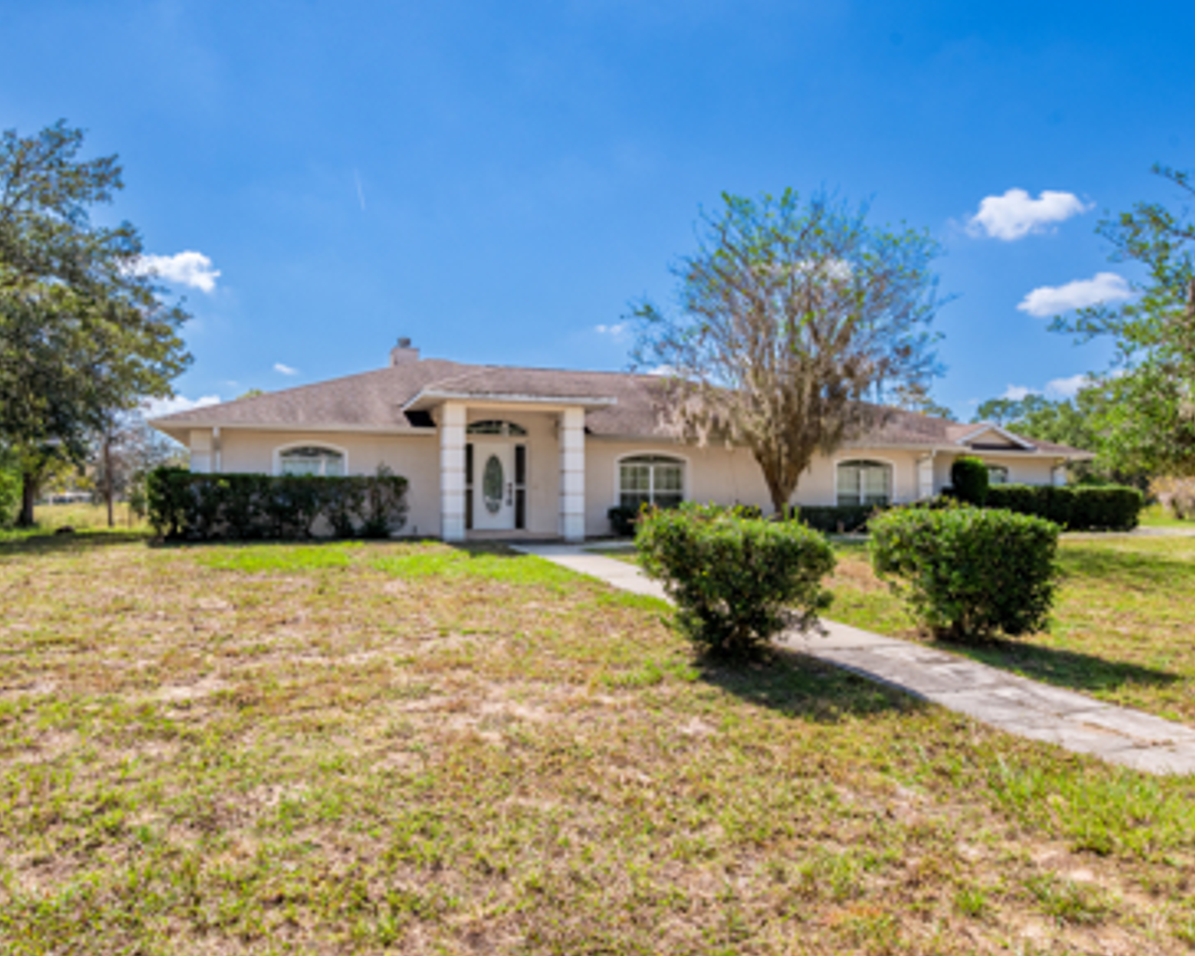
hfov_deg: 73.6
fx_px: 798
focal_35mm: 23
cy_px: 470
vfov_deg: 61.8
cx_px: 570
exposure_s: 1/3200
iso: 400
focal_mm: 19.5
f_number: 8
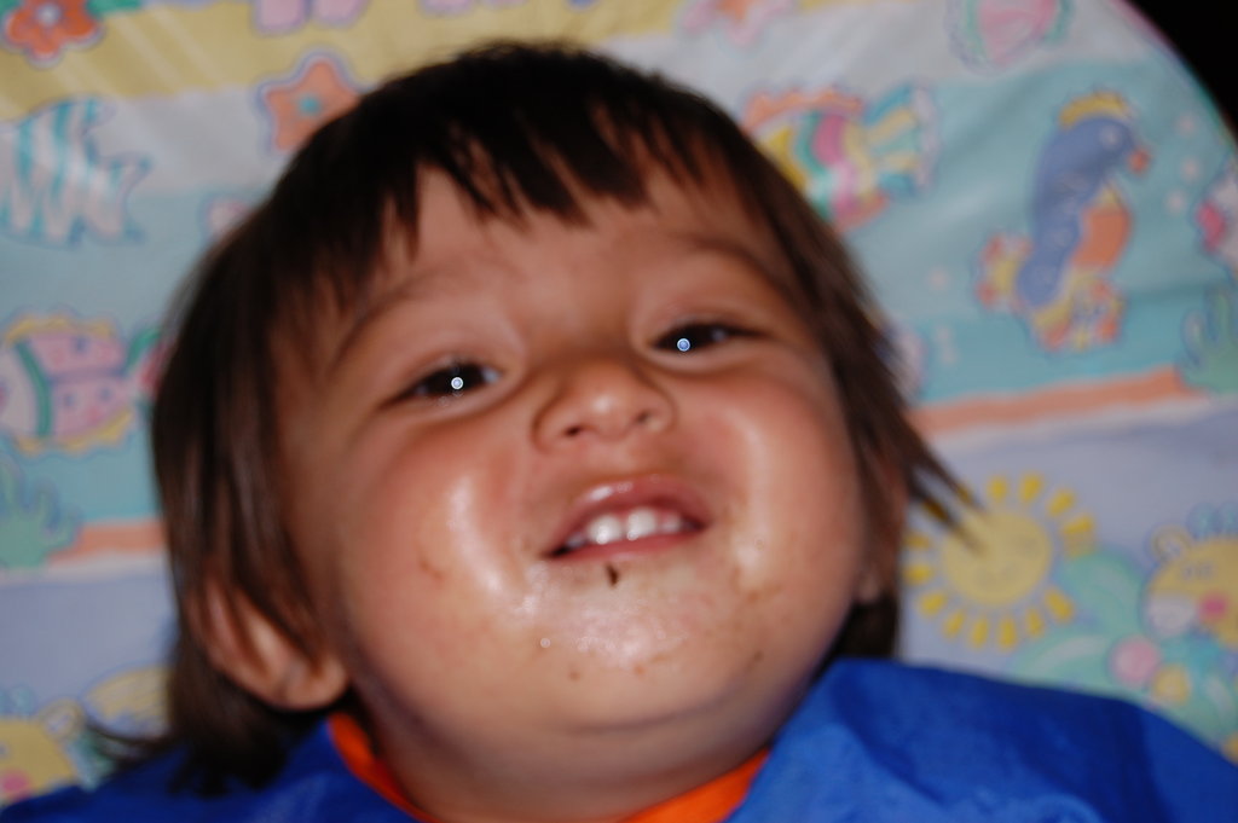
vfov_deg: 16.5
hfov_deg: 24.6
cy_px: 412
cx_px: 619
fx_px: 2835
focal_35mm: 82
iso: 200
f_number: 5.6
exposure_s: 1/125
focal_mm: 55
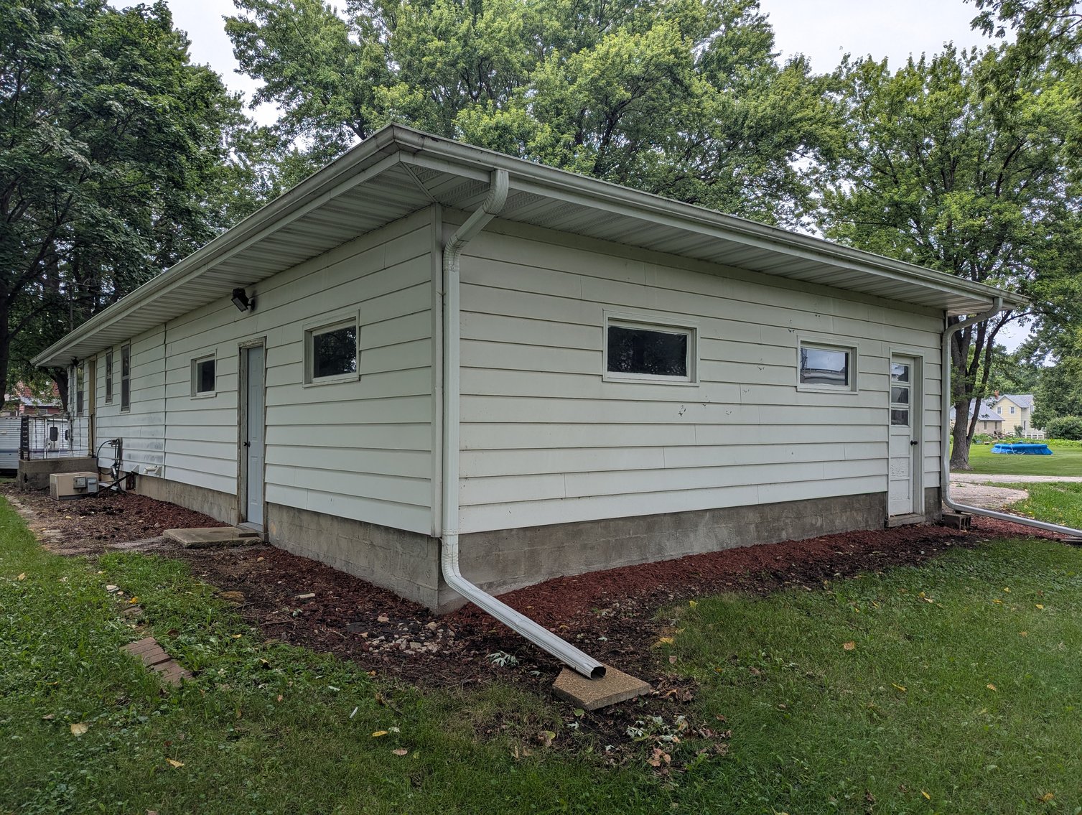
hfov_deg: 71.5
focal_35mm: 24
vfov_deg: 56.9
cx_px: 541
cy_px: 408
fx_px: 751
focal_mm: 6.81
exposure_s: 1/891
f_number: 1.85
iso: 38
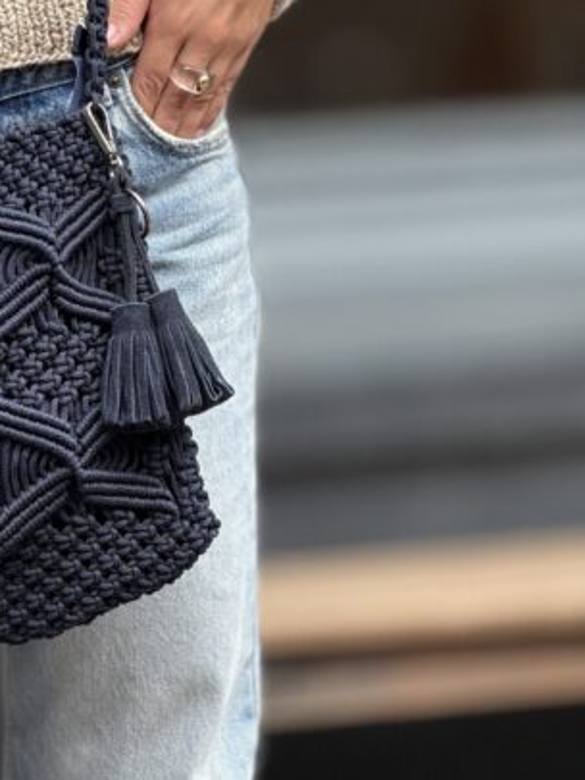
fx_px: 5337
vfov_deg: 8.3
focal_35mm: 237
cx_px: 13
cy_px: 200
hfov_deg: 6.3
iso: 50
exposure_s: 1/493
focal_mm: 15.66
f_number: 2.8
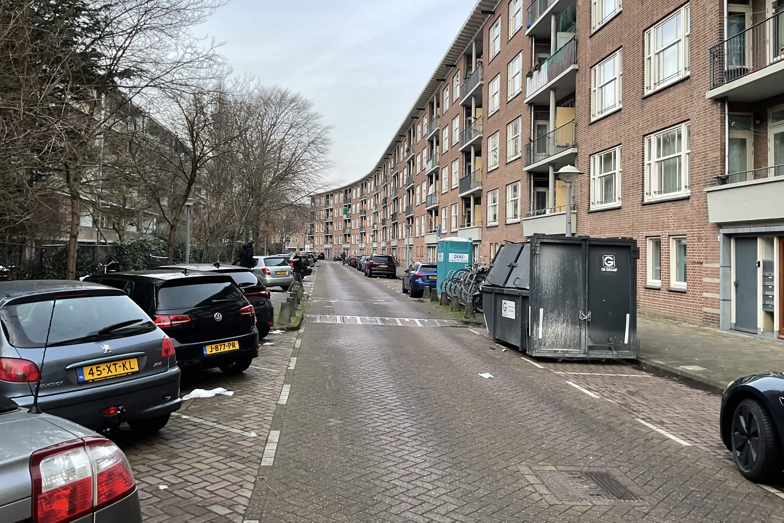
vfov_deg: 42.2
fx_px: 675
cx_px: 390
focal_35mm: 31
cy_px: 227
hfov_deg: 60.3
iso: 25
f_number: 1.8
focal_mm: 3
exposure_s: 1/100
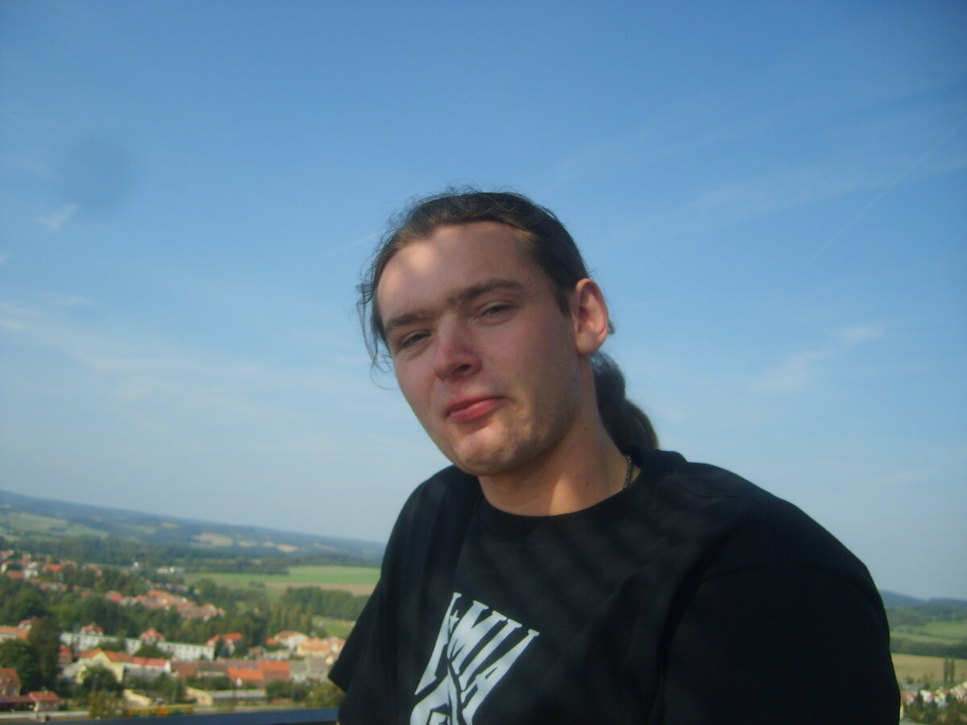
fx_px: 978
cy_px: 362
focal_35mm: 35
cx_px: 484
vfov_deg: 40.7
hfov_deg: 52.6
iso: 50
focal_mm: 5.8
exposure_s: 1/180
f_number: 7.1
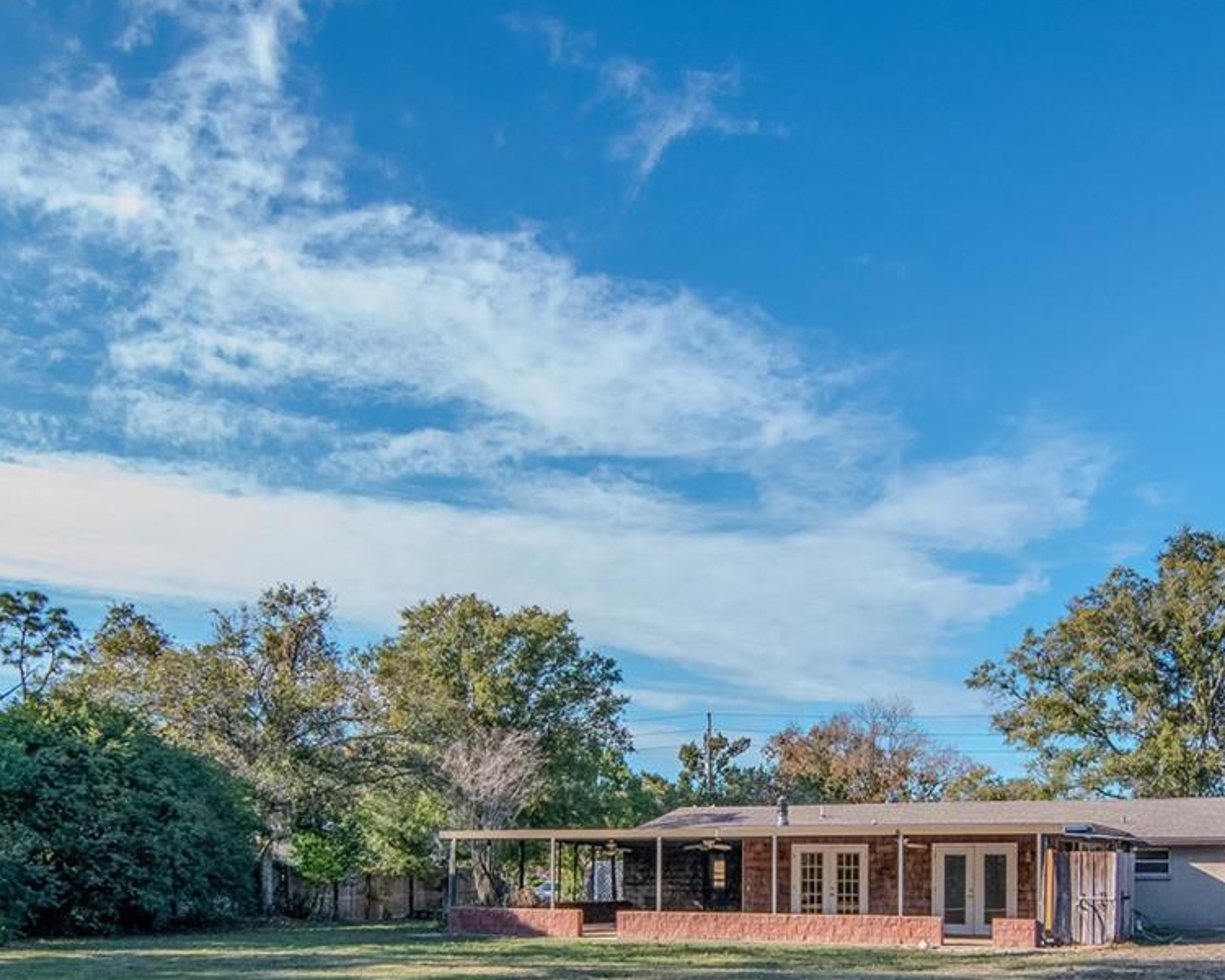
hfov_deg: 54.0
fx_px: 1197
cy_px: 848
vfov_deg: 41.6
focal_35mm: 33
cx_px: 701
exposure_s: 1/2000
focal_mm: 11
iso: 1000
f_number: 5.6
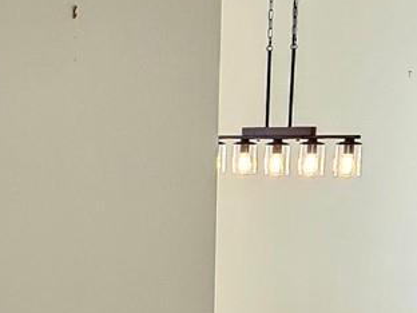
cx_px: -12
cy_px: 340
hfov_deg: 16.3
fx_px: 1421
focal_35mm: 118
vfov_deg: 12.4
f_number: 1.8
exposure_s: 1/120
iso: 125
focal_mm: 5.4
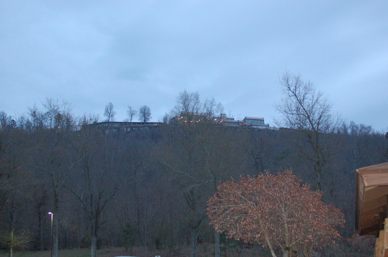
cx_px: 192
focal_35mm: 55
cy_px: 128
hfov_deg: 36.6
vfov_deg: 24.7
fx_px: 587
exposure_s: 1/60
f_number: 2.8
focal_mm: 35
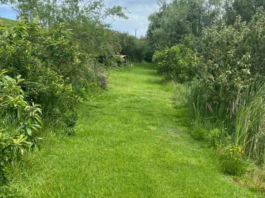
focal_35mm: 26
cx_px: 132
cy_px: 99
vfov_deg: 53.0
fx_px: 199
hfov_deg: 67.3
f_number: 1.8
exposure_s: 1/2890
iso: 32
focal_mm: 4.25
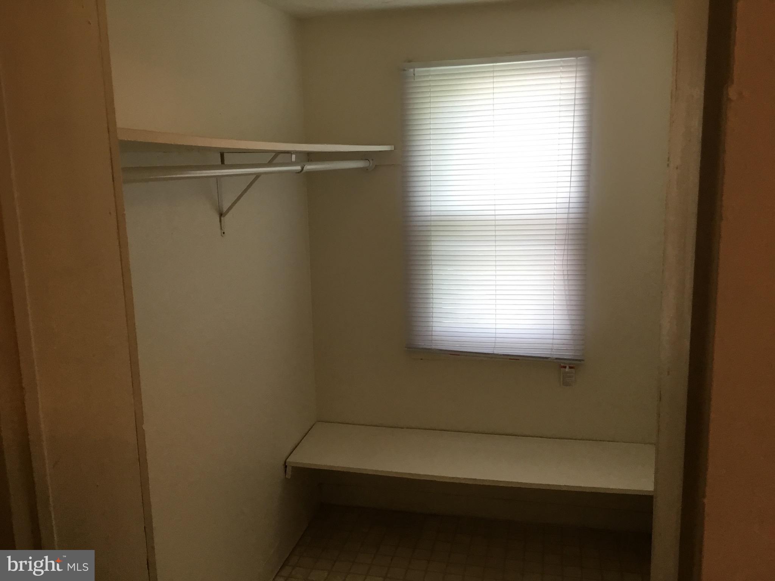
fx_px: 694
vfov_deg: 45.4
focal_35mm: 31
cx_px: 388
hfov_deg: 58.4
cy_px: 290
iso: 25
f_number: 2.4
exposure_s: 1/30
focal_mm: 3.3
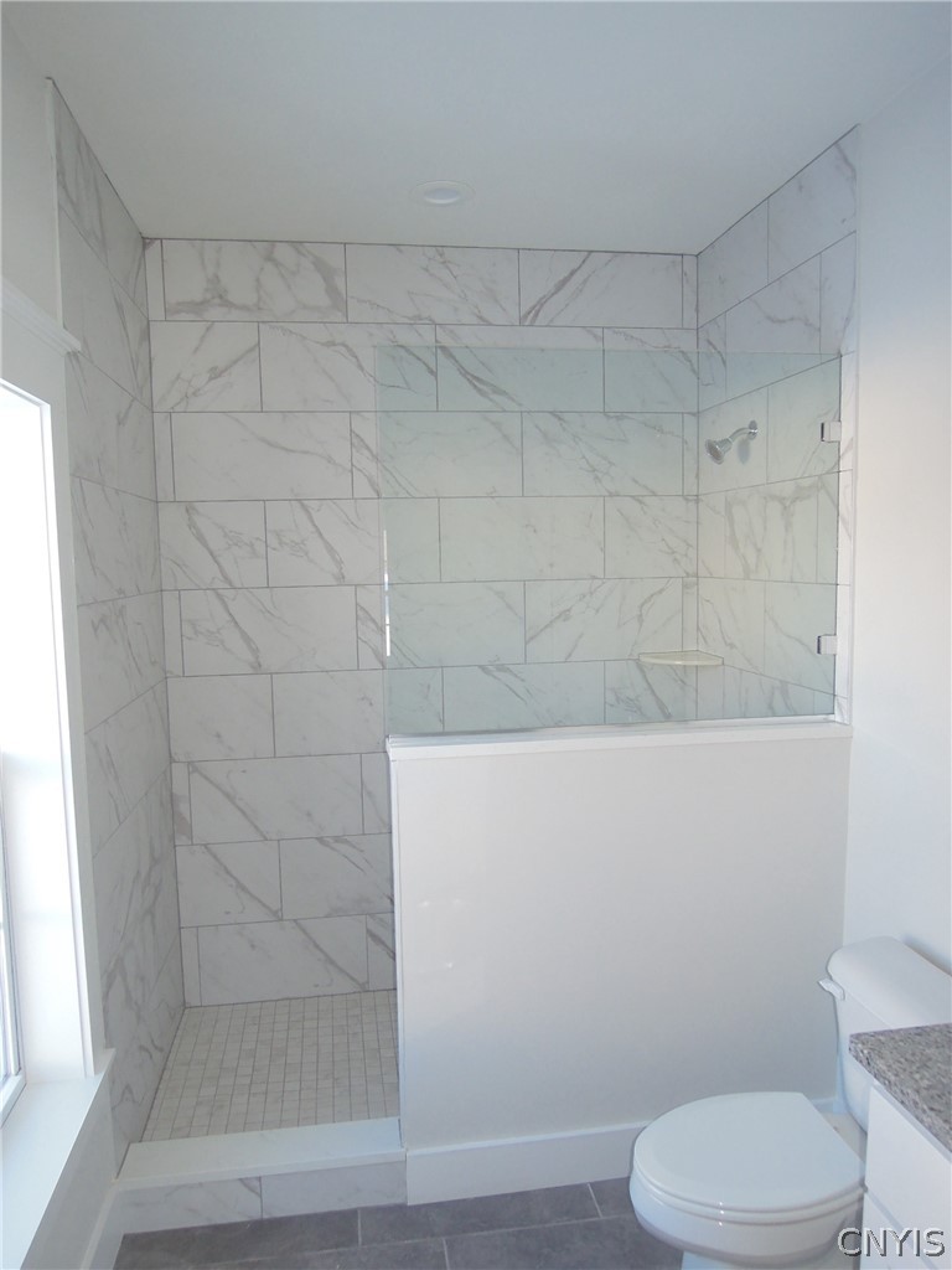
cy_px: 635
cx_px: 476
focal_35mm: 24
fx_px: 880
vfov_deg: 71.6
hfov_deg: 56.8
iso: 160
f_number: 2.8
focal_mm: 4.3
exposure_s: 1/80
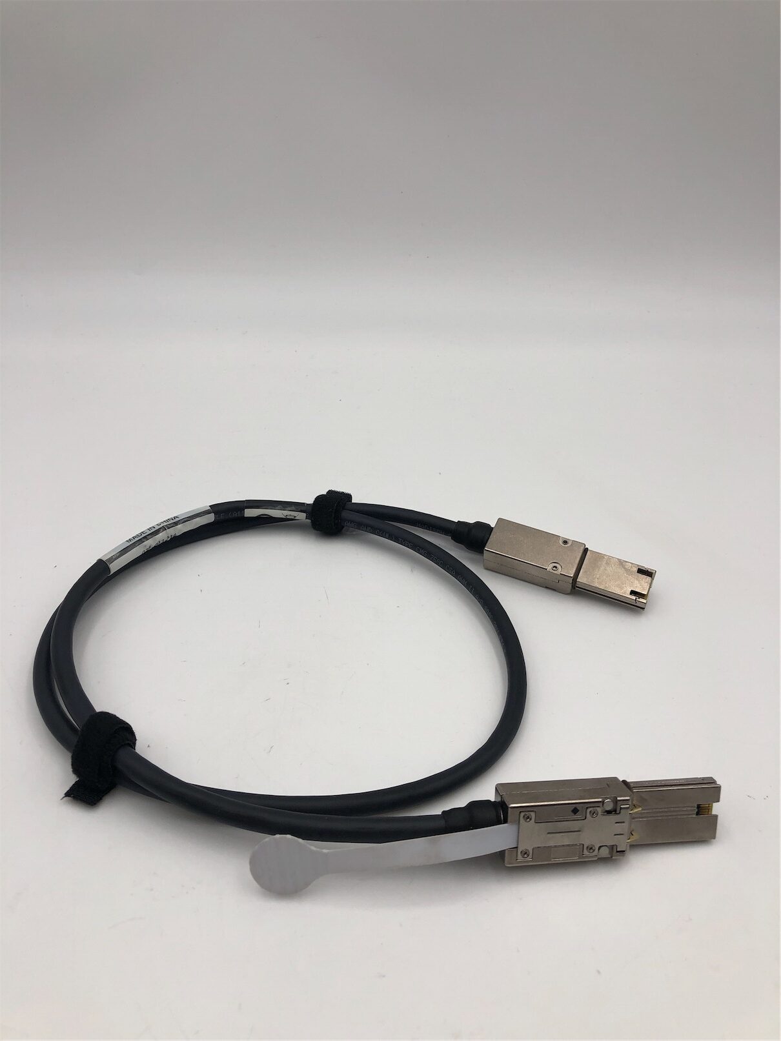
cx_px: 390
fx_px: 842
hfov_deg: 49.8
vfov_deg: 63.4
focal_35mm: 28
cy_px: 520
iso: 25
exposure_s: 1/120
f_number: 1.8
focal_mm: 4
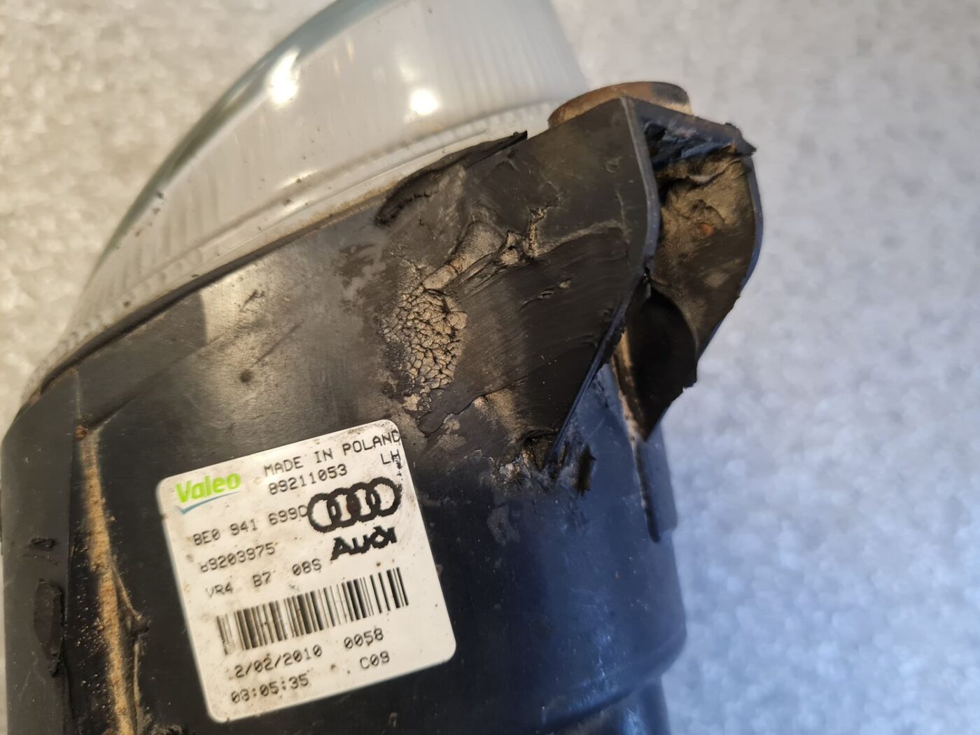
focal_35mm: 26
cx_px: 490
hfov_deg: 67.3
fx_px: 736
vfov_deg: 53.1
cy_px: 368
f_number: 1.8
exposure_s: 1/50
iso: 250
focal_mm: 5.4
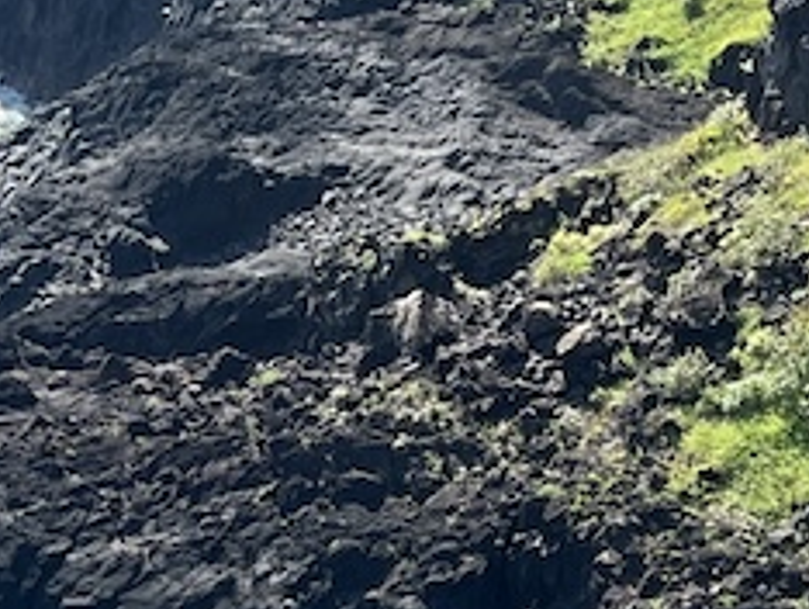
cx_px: 17
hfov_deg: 13.7
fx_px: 3322
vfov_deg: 10.4
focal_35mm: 142
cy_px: 564
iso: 50
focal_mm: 5.7
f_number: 1.5
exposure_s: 1/2404
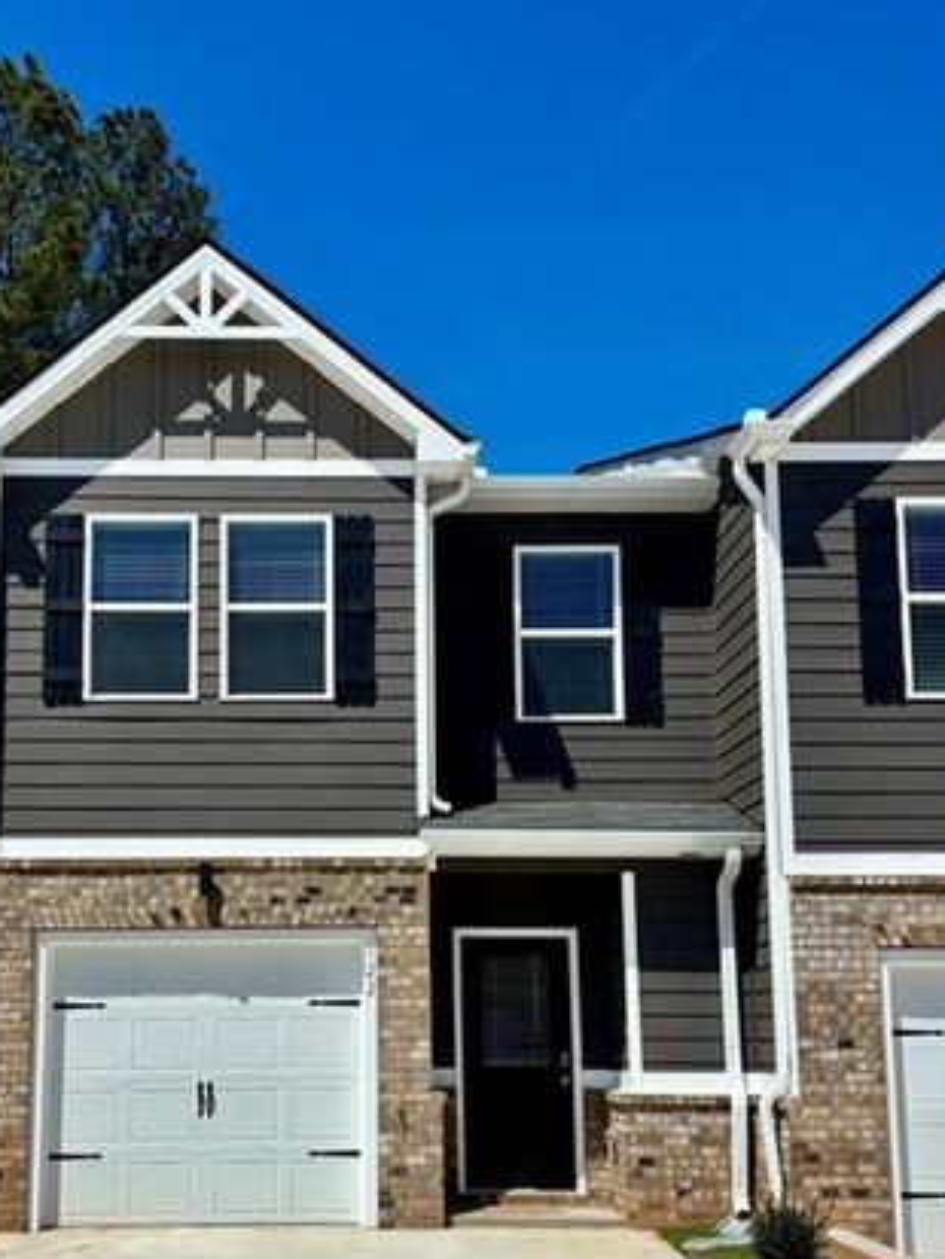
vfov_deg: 44.3
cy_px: 819
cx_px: 332
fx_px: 1528
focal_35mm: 42
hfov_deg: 34.1
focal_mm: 5.96
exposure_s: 1/6711
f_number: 1.6
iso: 50
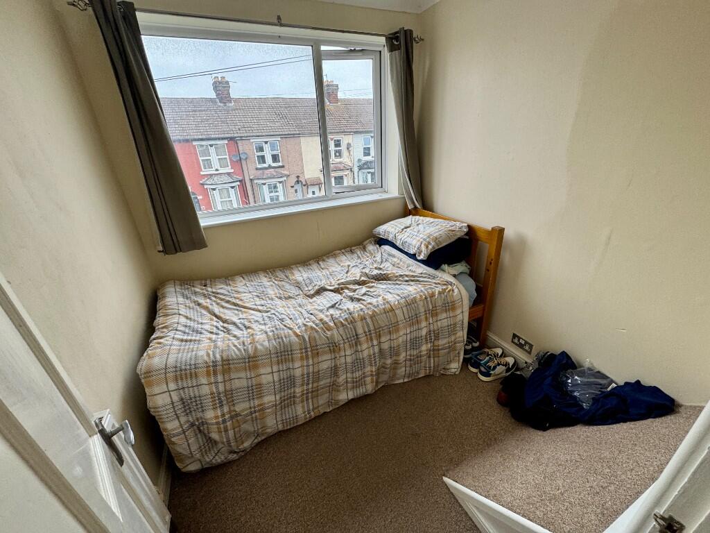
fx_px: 287
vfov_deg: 85.7
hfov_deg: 102.1
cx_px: 355
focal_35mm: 14
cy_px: 266
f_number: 2.2
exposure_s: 1/100
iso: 125
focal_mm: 2.22
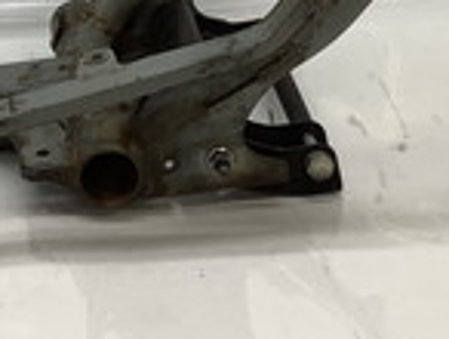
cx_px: 71
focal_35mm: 127
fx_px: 1650
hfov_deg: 15.4
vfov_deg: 11.0
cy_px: -253
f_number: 2.4
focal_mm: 3.3
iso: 32
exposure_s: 1/120
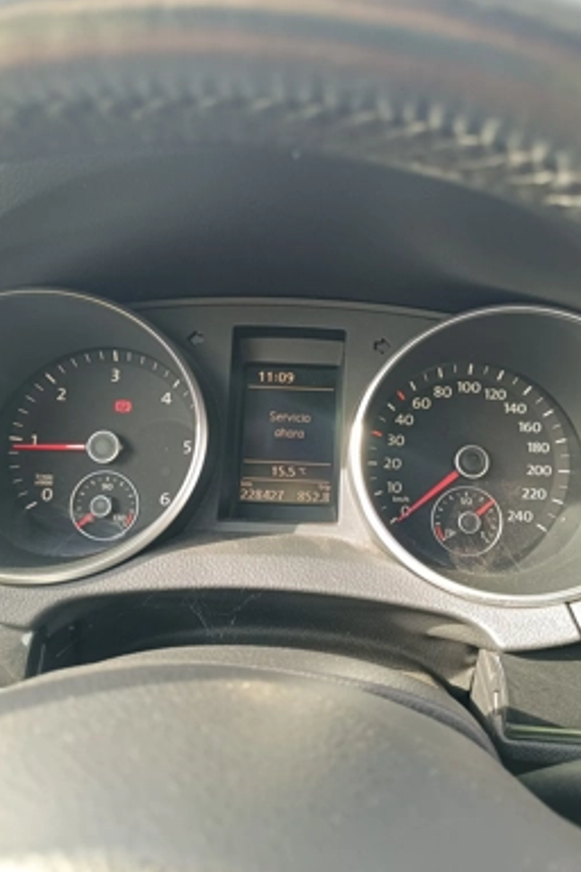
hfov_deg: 49.5
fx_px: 629
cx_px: 318
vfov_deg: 69.4
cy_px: 445
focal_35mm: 26
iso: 305
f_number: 1.88
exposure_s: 1/101
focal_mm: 5.59
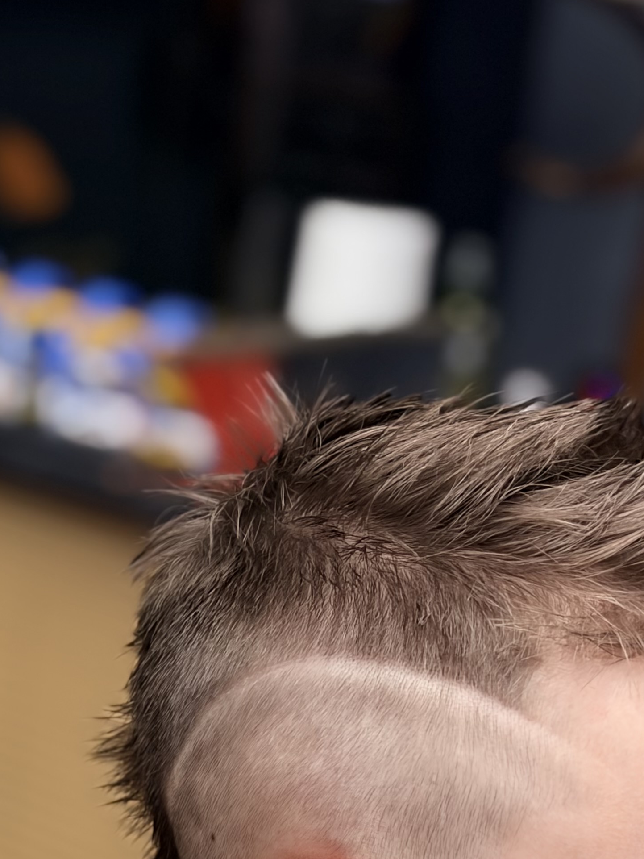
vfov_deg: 17.7
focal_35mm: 109
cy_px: 810
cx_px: 202
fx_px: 2704
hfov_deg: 13.6
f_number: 1.6
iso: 25
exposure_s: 1/60
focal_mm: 5.96
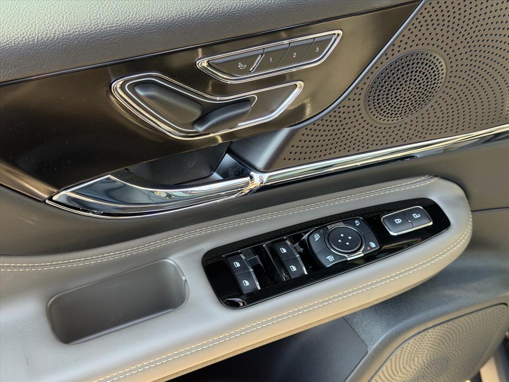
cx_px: 254
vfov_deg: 30.3
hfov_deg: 39.7
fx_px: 706
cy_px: 191
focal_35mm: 48
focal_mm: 6.76
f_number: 1.78
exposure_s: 1/152
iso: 160
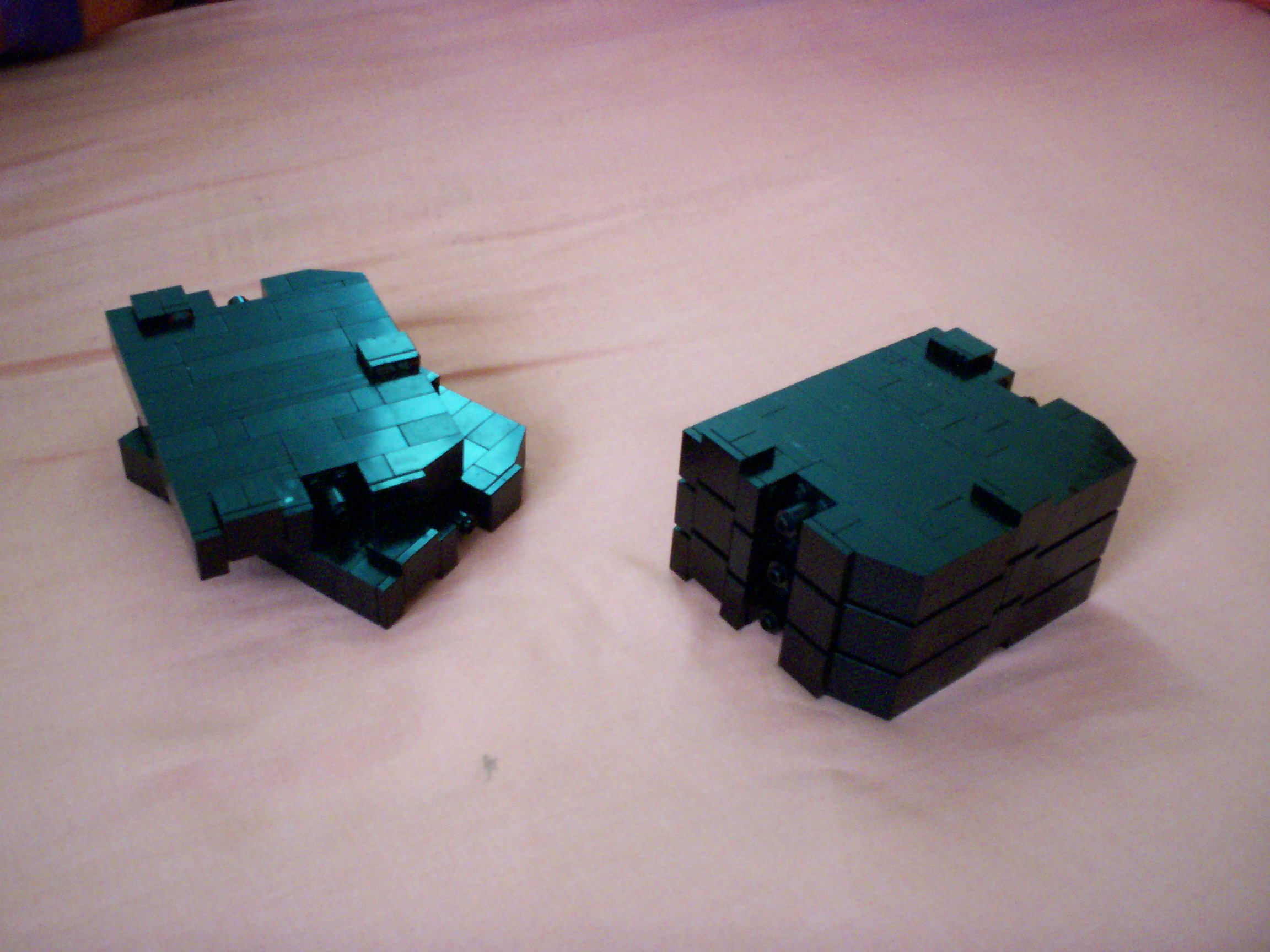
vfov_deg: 39.7
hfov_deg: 51.4
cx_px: 635
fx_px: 1321
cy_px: 476
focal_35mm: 36
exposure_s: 1/8
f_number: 4.5
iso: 213
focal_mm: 5.9
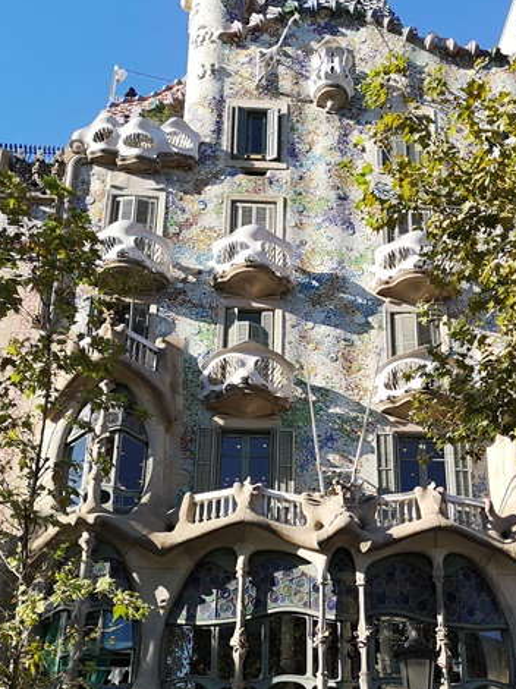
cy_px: 460
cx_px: 309
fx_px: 915
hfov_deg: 31.4
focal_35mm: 46
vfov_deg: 40.7
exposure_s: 1/1029
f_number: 1.8
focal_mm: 3.95
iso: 50
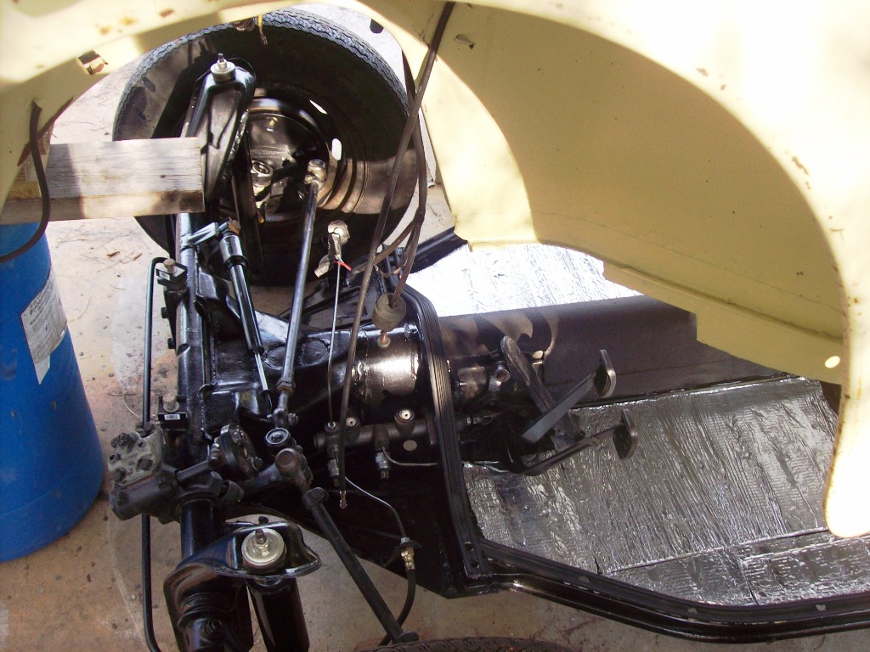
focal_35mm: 36
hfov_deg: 51.4
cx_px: 435
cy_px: 326
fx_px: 905
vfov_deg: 39.7
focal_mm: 6
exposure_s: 1/64
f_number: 2.7
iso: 80
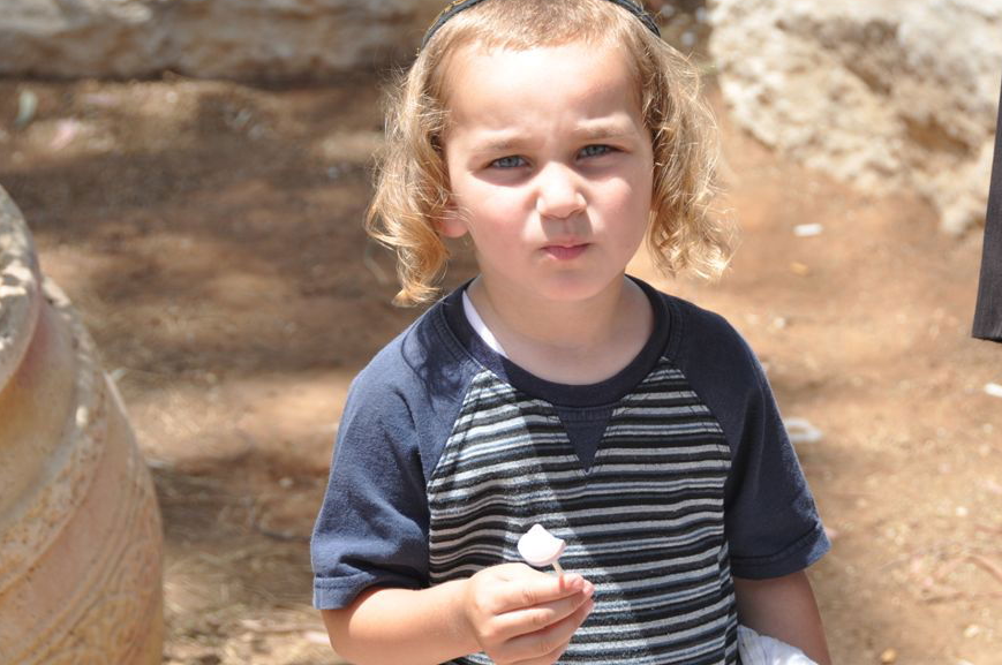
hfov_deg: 15.5
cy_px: 301
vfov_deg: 10.3
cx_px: 568
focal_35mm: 133
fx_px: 3686
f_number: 9
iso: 200
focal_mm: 75
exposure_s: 1/320
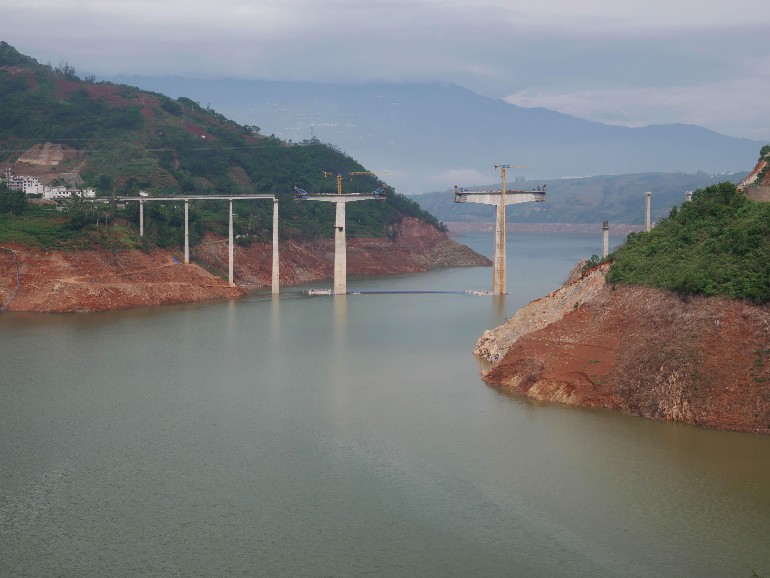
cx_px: 385
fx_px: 1157
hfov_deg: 36.8
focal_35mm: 52
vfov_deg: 28.1
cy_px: 289
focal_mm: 26
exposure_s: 1/400
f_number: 11
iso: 200
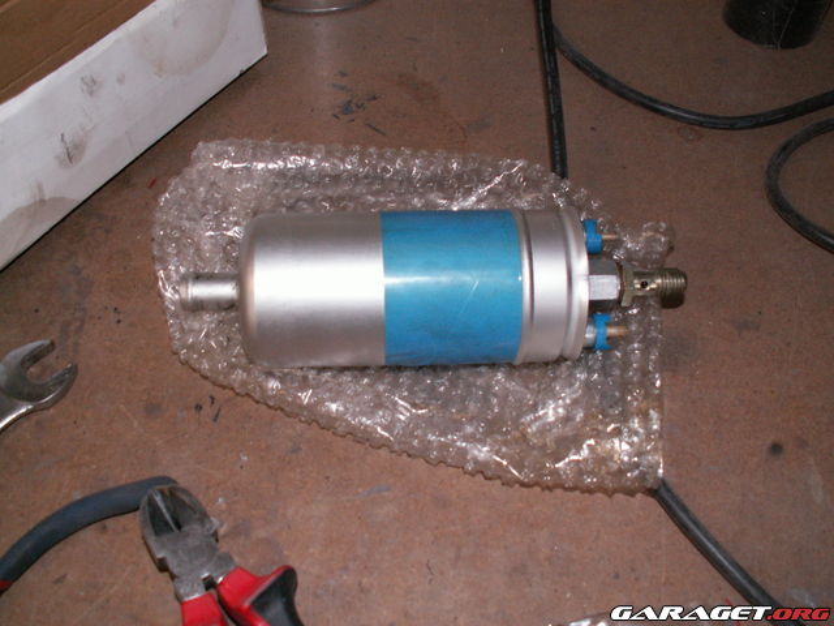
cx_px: 417
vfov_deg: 40.7
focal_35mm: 35
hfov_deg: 52.6
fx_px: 843
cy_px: 313
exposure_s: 1/40
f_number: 3.2
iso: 160
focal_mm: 5.86
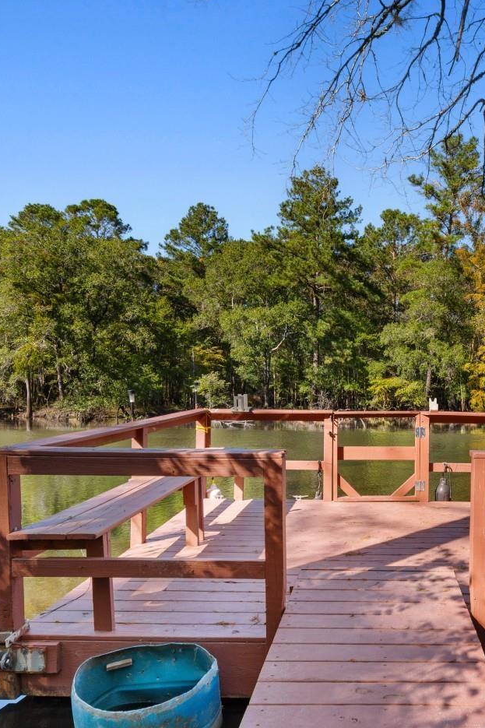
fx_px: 526
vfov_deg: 69.2
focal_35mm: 26
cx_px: 376
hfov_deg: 47.3
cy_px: 401
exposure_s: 1/125
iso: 100
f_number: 5.6
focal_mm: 10
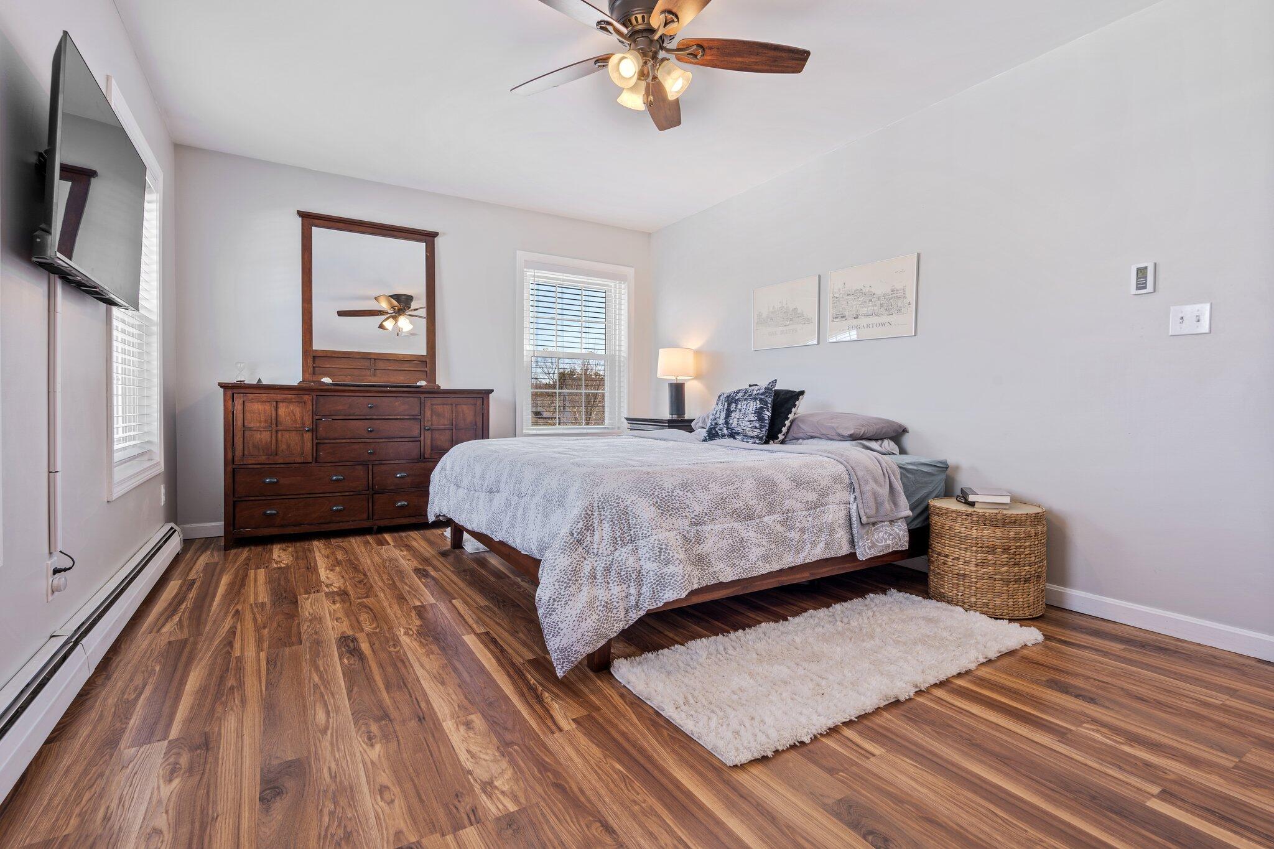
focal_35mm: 16
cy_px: 424
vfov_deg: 73.7
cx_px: 637
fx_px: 566
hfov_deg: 96.7
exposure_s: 1.6
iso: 50
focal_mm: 16
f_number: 10
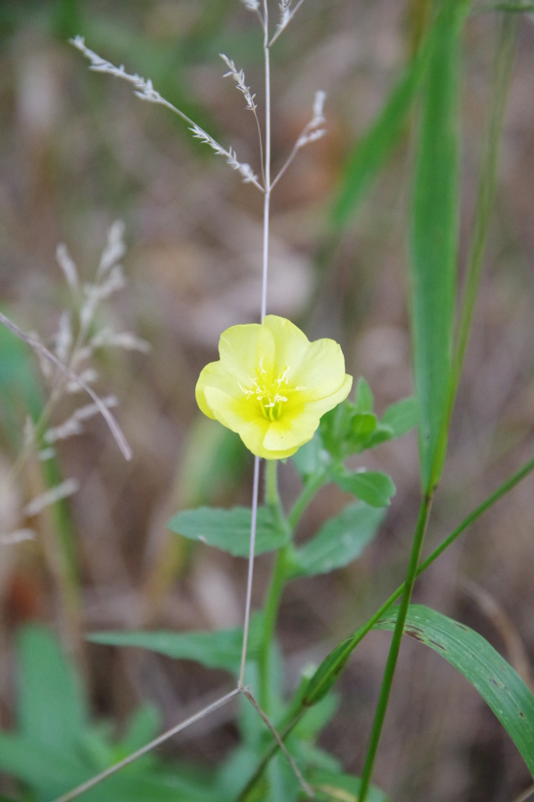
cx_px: 267
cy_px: 401
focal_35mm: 105
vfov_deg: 19.5
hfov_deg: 13.0
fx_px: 2338
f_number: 4
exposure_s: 1/60
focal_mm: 70
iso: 3200
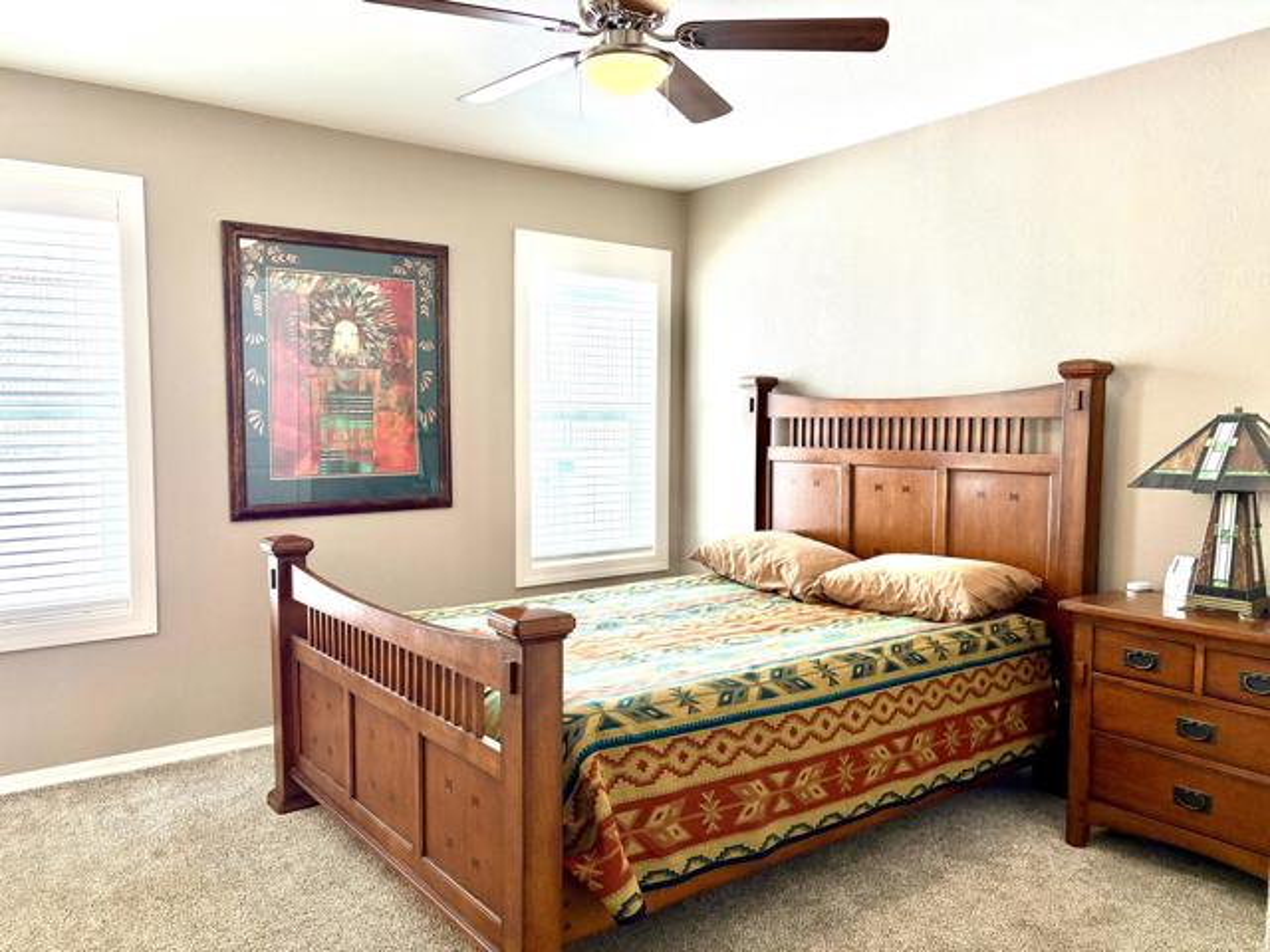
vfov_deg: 53.1
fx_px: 954
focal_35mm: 26
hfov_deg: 67.3
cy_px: 476
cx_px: 635
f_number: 1.6
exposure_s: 1/120
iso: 160
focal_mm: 5.96
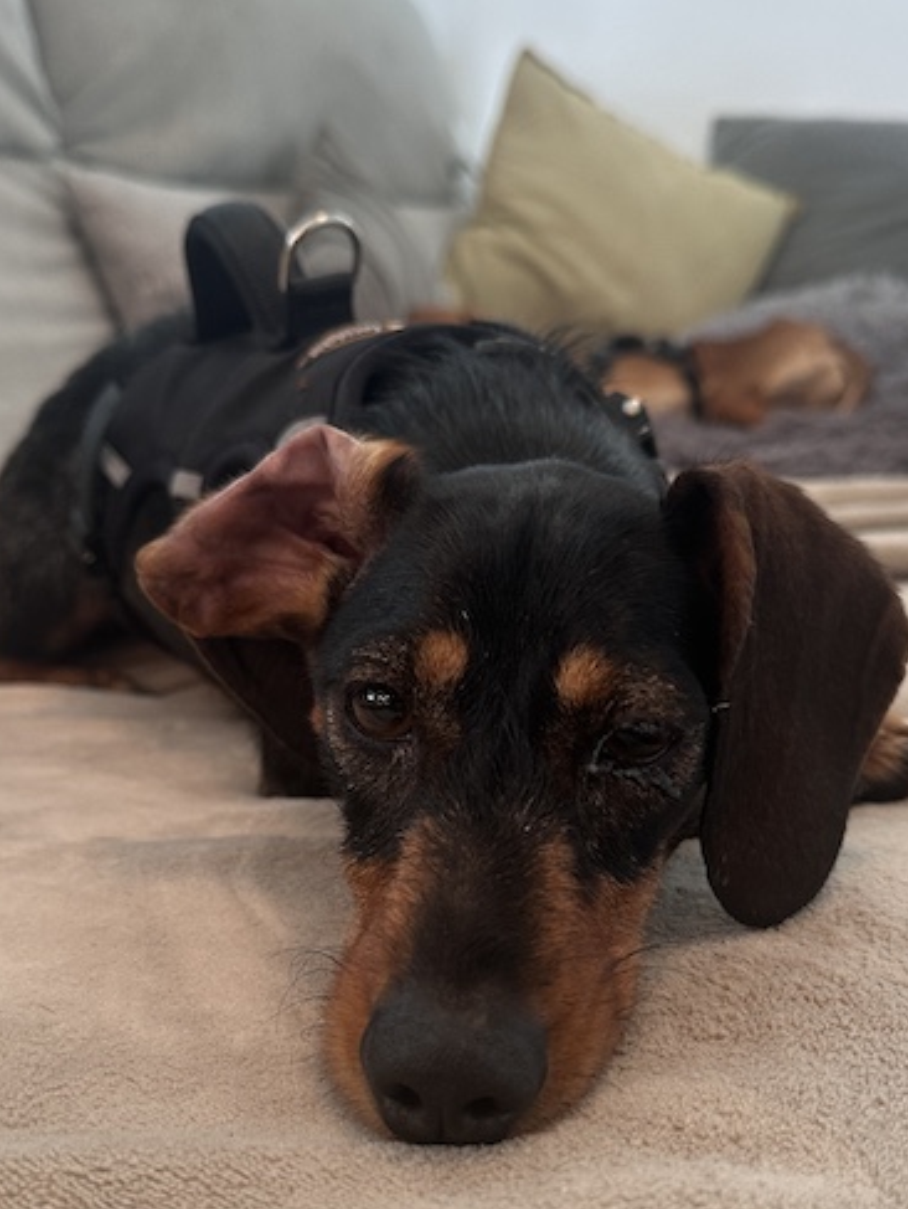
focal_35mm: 42
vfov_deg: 44.1
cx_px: 494
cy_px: 816
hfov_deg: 34.4
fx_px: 1467
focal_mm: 6.86
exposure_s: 1/50
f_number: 1.78
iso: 160
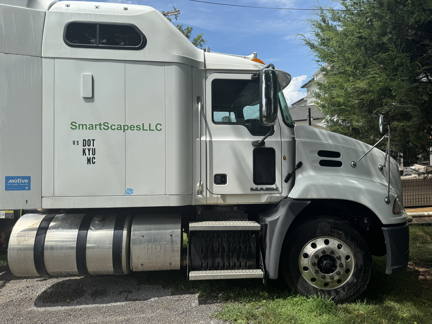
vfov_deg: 56.8
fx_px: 300
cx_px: 216
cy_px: 162
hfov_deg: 71.6
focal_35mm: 24
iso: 80
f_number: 1.78
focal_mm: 6.76
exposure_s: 1/4950
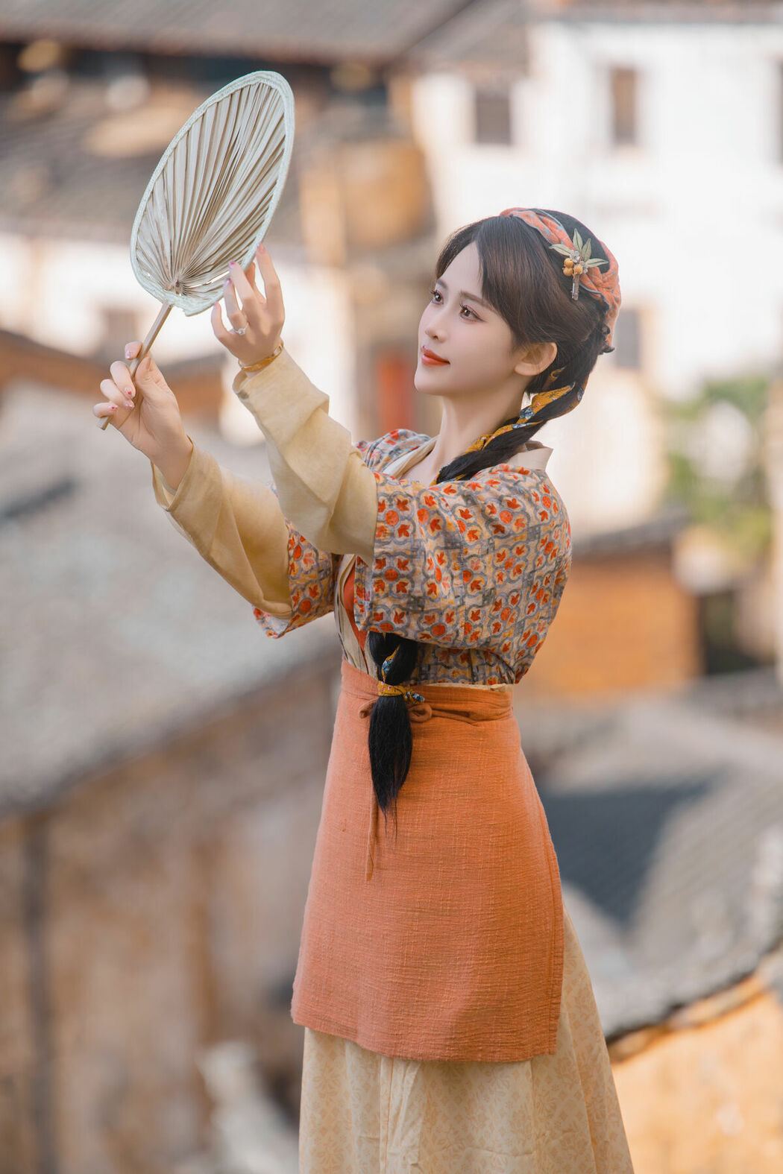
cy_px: 587
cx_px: 392
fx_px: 5872
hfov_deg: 7.6
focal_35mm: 180
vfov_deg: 11.4
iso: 125
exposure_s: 1/400
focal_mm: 180
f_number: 3.5
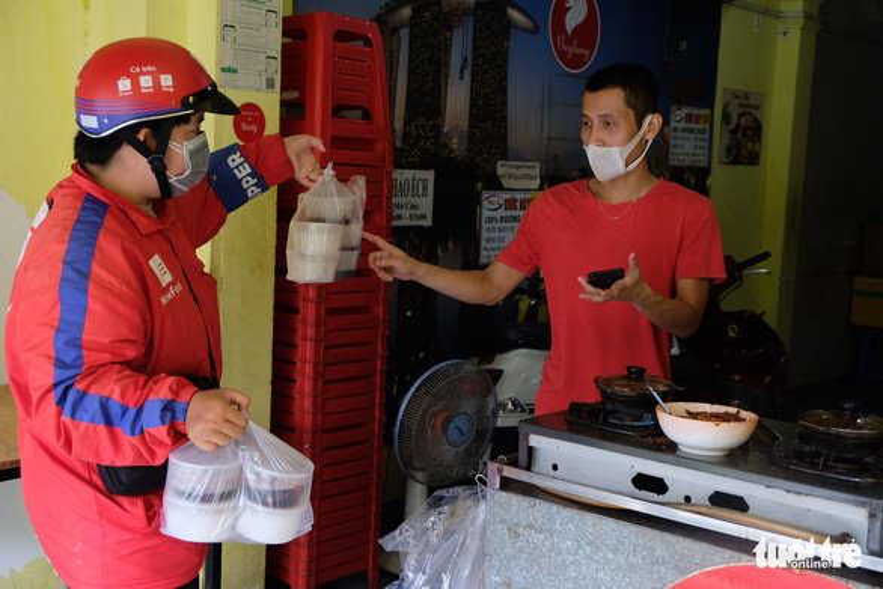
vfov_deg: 31.2
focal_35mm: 43
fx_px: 1055
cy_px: 294
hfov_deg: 45.4
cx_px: 442
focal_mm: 28.9
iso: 400
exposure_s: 1/60
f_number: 4
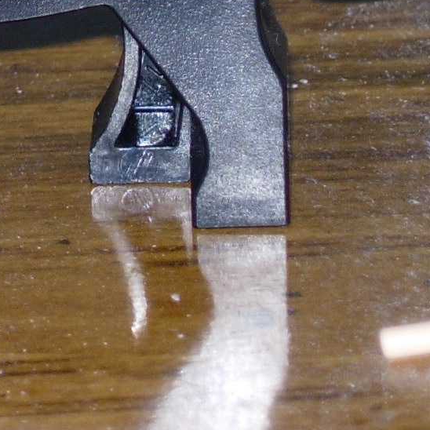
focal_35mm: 414
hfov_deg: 4.2
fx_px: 5818
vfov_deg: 4.2
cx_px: -183
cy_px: -169
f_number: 4.9
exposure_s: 1/64
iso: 79
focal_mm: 23.4
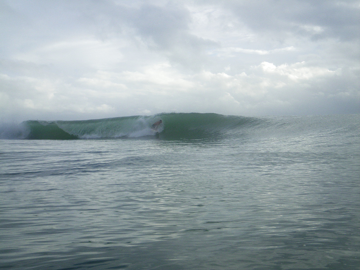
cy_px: 135
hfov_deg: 44.8
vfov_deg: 34.3
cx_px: 180
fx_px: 437
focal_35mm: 42
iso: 64
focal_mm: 7.5
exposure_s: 1/200
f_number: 5
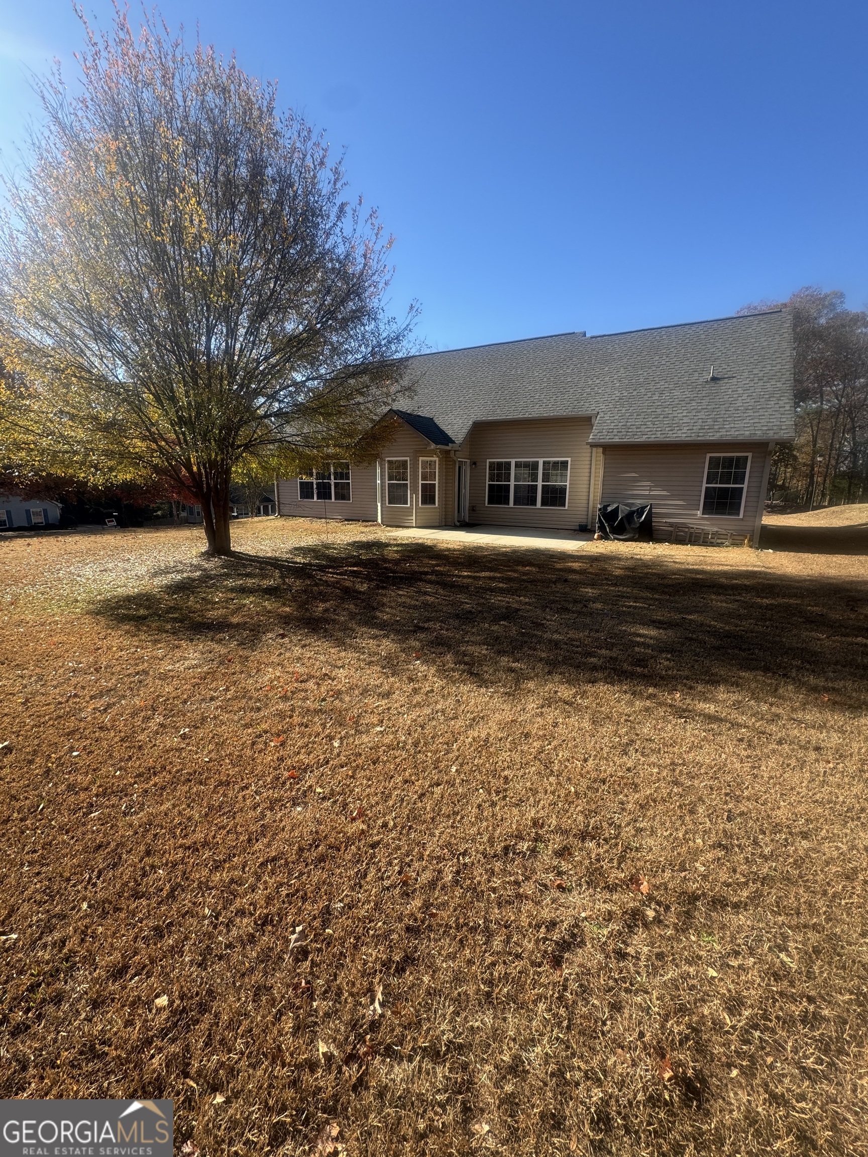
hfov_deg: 85.7
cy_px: 578
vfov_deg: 102.1
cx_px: 434
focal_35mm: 14
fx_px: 468
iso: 40
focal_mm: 2.22
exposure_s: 1/727
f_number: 2.2
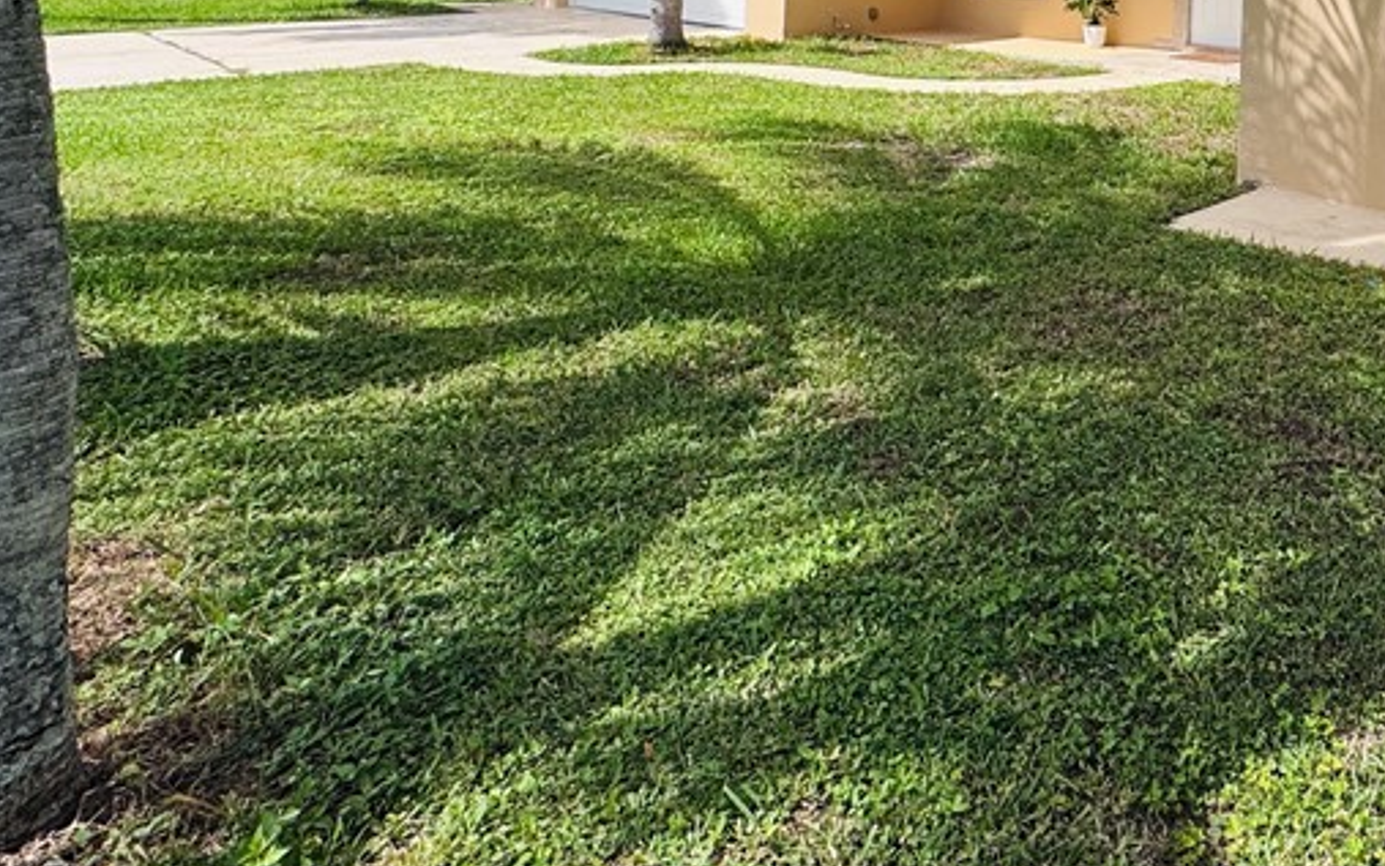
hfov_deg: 55.6
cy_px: -104
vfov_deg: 35.3
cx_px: 1213
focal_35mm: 30
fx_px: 1132
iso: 50
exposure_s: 1/3247
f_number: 2.2
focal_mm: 2.22
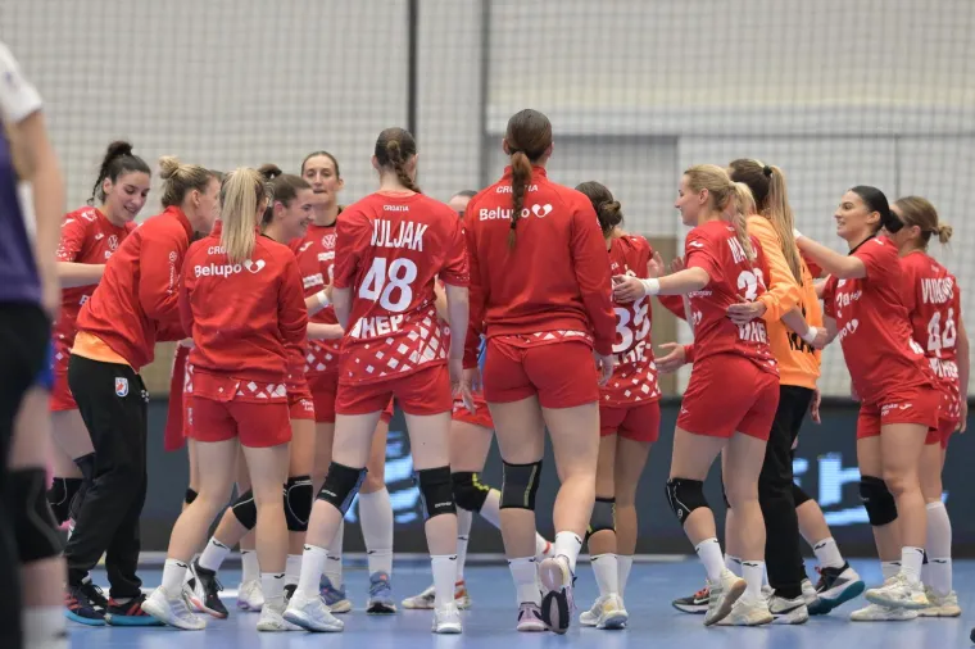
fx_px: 3654
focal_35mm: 135
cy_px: 324
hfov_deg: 15.2
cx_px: 488
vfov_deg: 10.2
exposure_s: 1/2500
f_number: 2
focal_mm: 135
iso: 3200
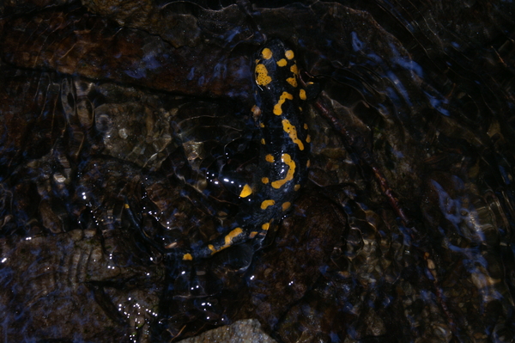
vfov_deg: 13.0
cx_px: 258
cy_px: 172
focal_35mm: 105
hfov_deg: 19.5
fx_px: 1501
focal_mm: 70
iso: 400
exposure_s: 1/125
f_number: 11
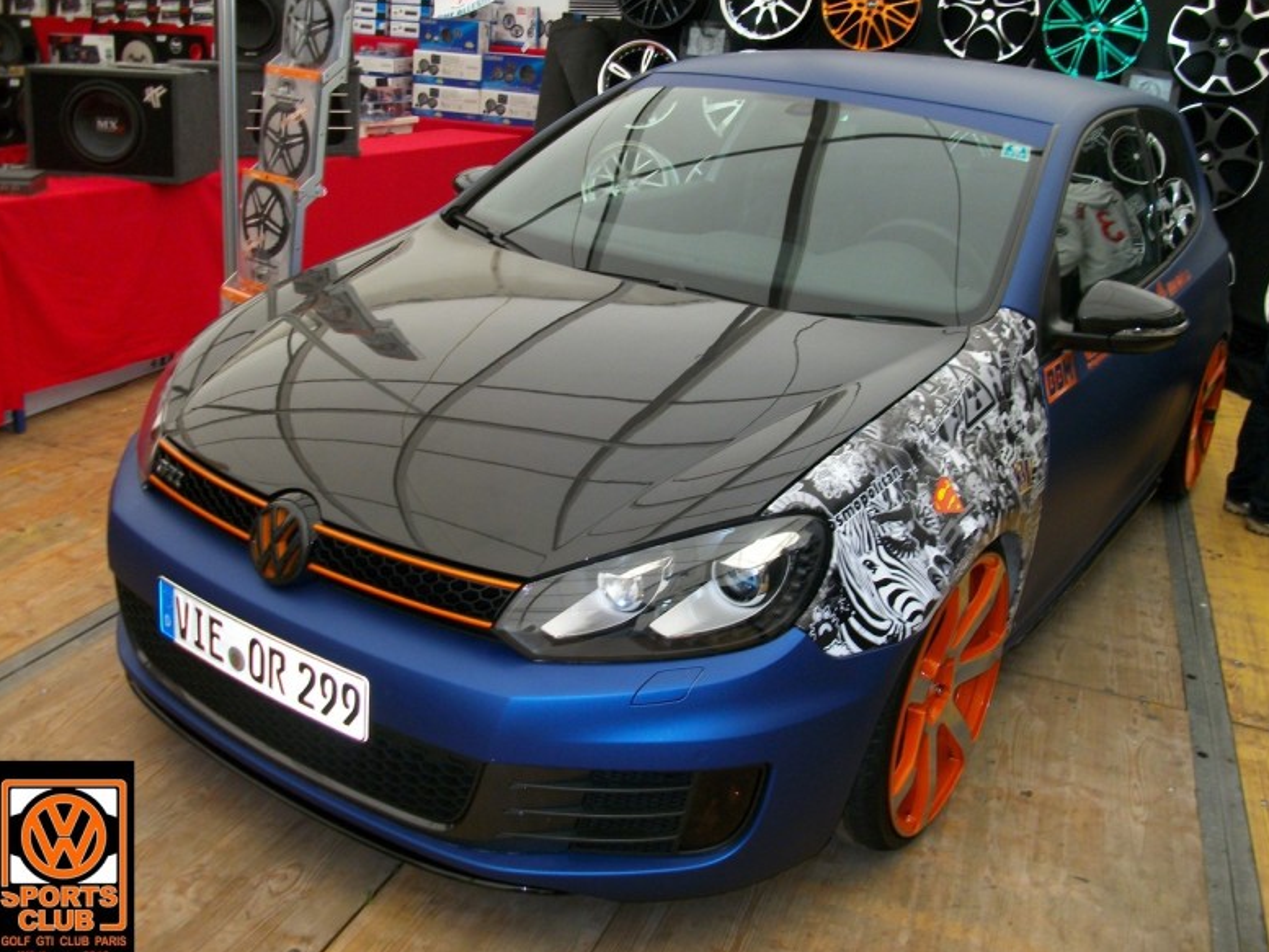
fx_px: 1283
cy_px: 480
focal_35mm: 35
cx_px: 647
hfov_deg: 52.6
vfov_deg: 40.7
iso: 125
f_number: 2.9
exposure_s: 1/40
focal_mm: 5.7
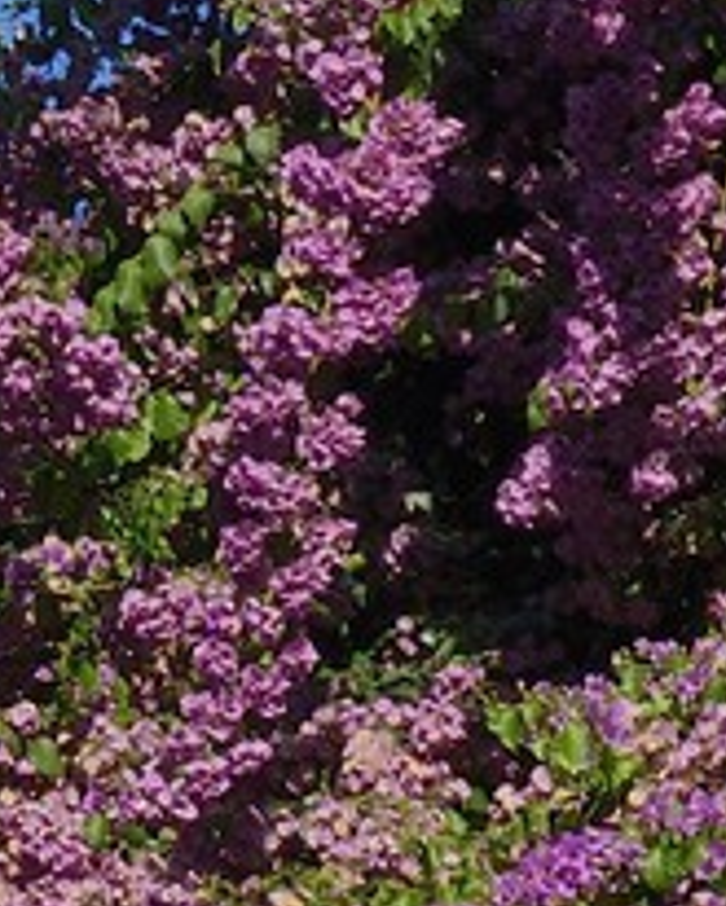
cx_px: -290
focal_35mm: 509
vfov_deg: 3.7
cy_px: 2762
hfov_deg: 3.0
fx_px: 13661
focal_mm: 70
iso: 200
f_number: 11
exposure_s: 1/160
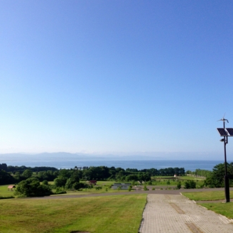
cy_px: 124
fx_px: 305
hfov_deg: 41.9
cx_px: 119
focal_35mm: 40
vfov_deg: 41.8
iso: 50
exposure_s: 1/1808
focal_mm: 4.13
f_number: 2.4
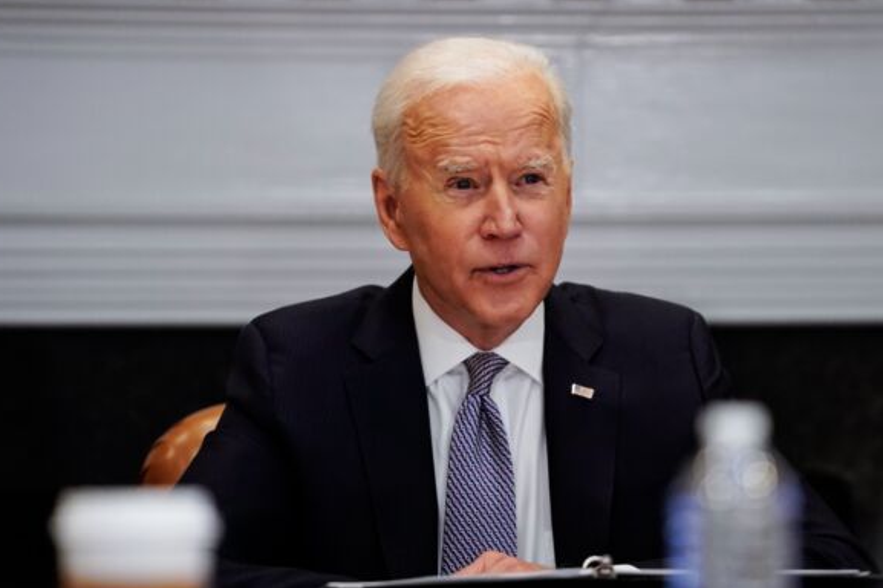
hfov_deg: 7.8
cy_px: 353
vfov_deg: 5.2
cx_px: 517
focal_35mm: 265
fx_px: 6496
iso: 3200
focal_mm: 191
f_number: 2.8
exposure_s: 1/400
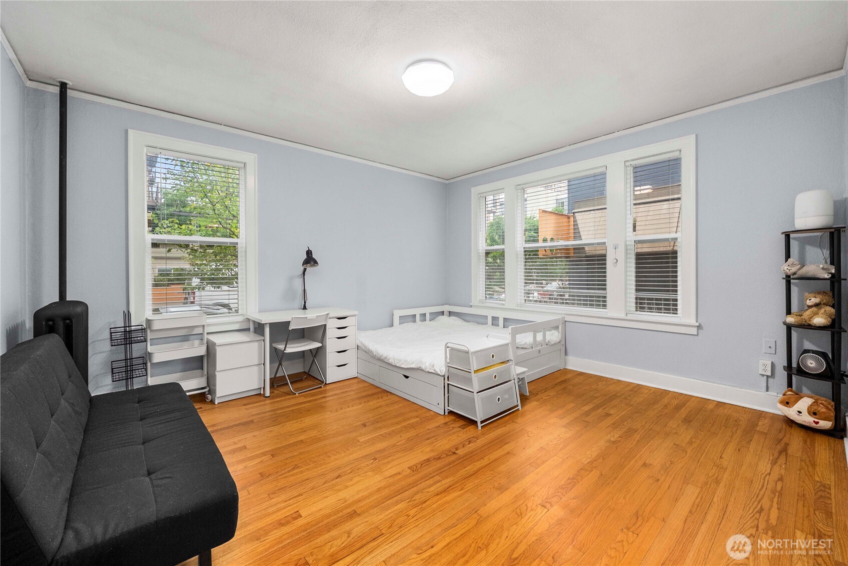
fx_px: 330
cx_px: 424
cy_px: 283
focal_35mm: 14
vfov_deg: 81.3
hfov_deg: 104.2
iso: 160
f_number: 7.1
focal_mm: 14
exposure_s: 1/60
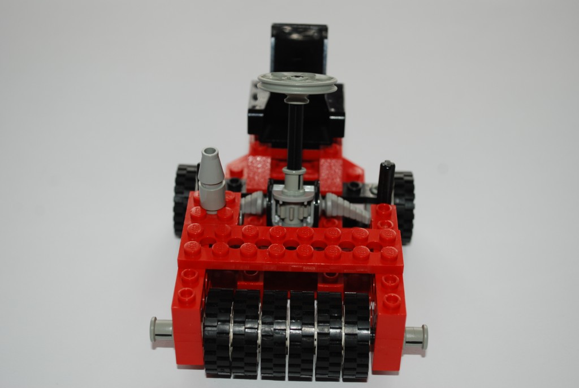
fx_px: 918
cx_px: 290
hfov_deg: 35.0
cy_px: 194
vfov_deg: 23.8
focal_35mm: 57
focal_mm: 38
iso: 200
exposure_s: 1/60
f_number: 5.3
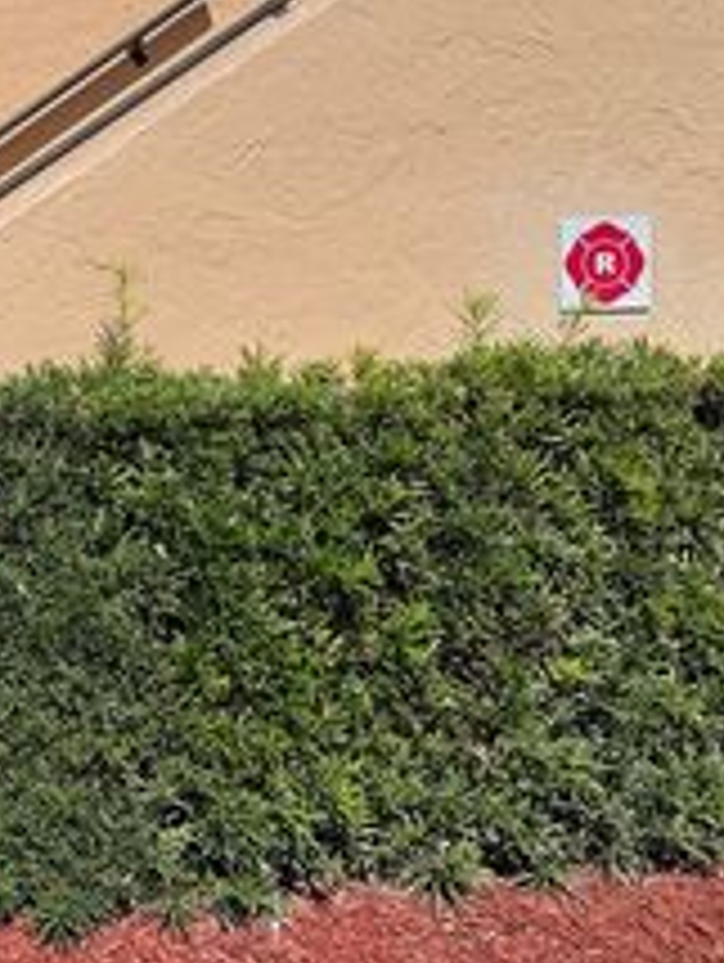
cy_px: 263
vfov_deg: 33.7
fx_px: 1559
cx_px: -373
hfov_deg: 21.7
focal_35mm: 56
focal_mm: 6.76
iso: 80
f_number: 1.78
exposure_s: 1/9009
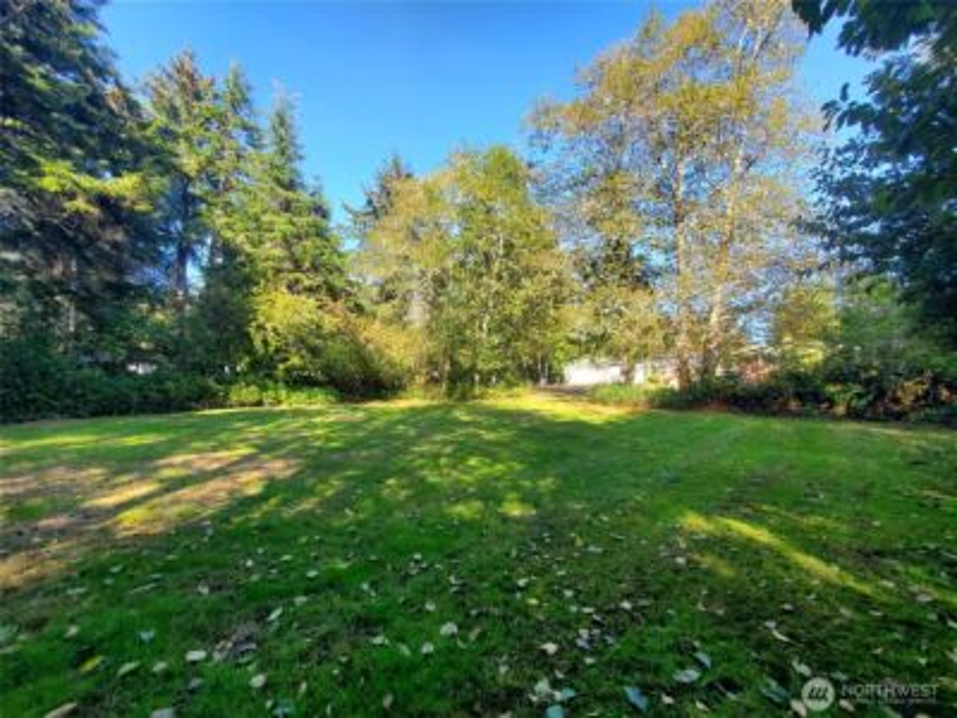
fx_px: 359
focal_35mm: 13
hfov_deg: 106.2
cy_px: 359
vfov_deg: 89.9
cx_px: 478
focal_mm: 1.8
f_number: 2.2
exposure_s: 1/222
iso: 50
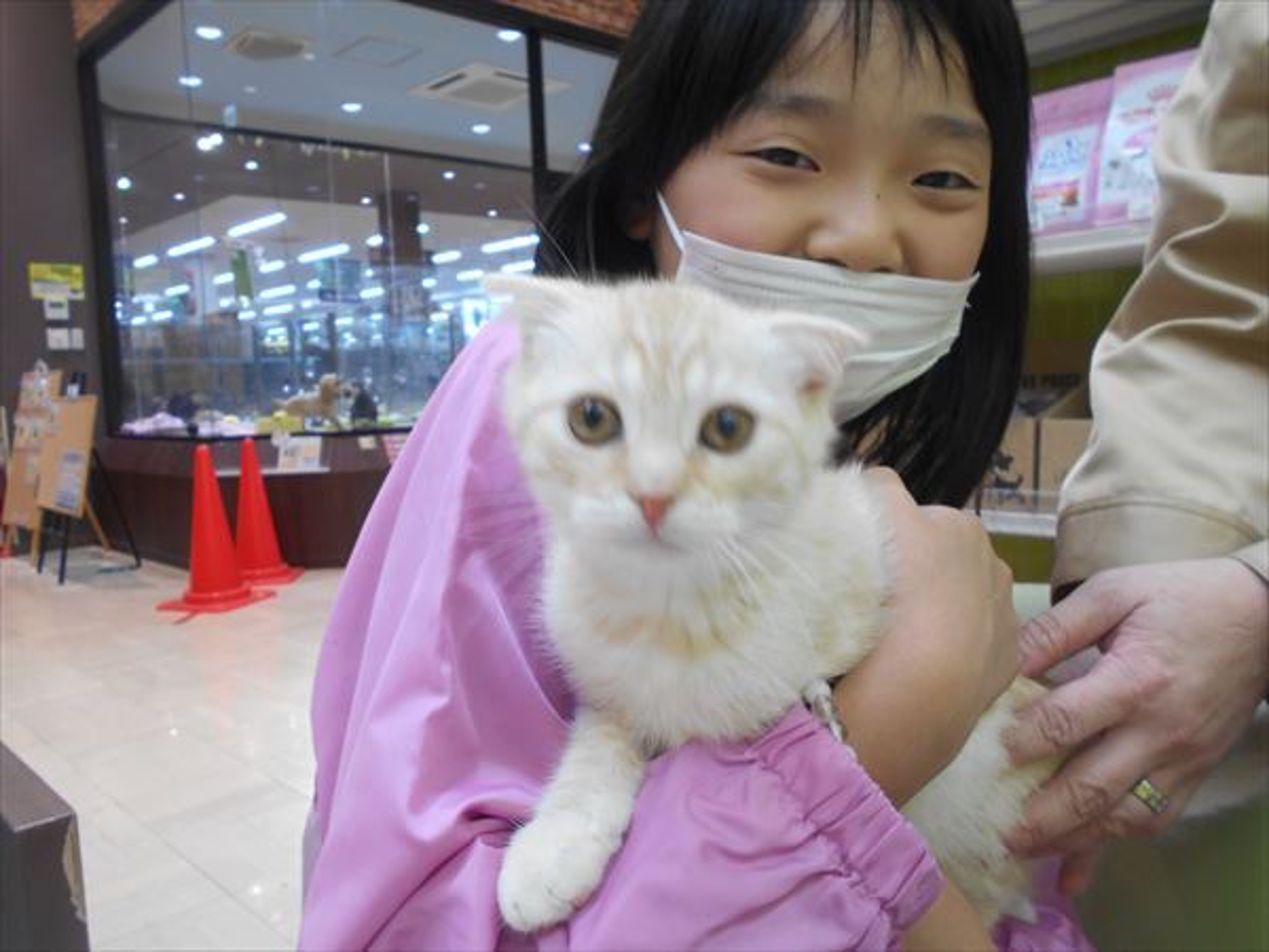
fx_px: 953
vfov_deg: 53.1
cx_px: 634
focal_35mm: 26
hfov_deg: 67.3
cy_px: 476
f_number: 3.2
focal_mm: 4.6
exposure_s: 1/30
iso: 160
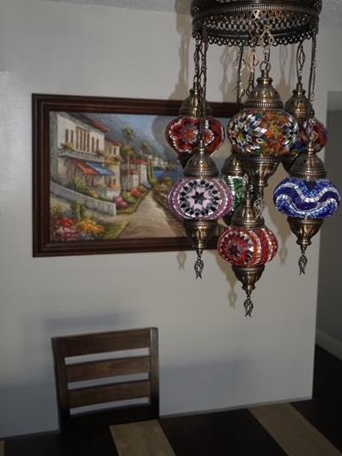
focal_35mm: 40
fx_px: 527
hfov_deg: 36.0
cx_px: 172
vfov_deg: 46.8
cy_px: 211
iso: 1000
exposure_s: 1/60
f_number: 4.5
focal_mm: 24
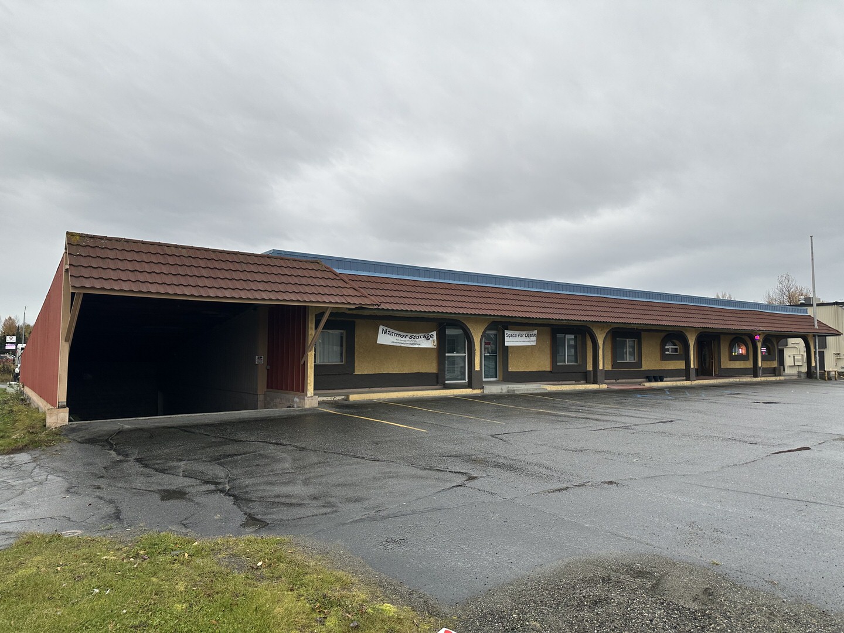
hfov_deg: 71.6
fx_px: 585
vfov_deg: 56.8
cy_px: 316
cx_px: 422
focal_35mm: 24
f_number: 1.78
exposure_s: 1/604
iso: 80
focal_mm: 6.86
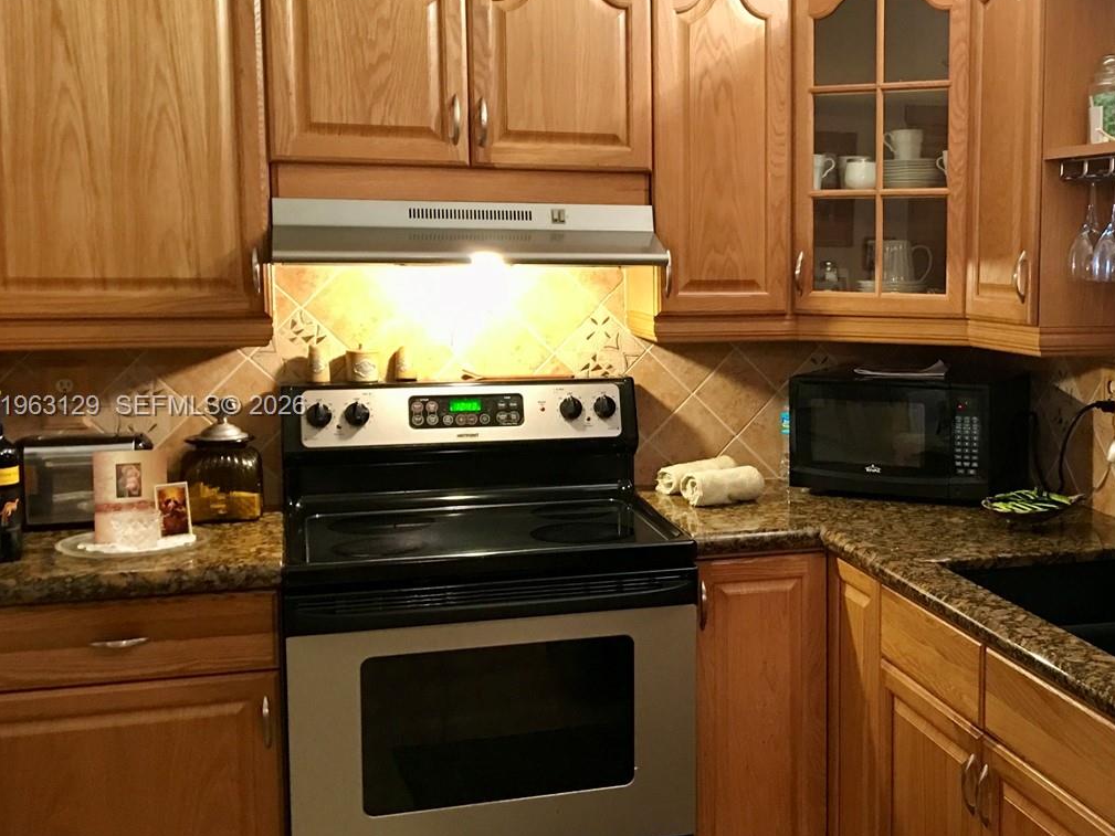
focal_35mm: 46
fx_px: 1482
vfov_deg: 31.5
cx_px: 846
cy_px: 408
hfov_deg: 40.0
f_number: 2.2
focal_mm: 4.15
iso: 100
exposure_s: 1/8
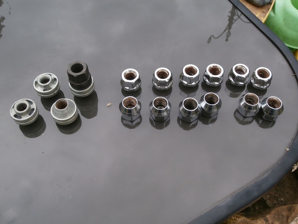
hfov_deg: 49.0
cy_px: 112
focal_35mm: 38
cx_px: 149
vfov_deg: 37.7
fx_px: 327
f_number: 3.9
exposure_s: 1/160
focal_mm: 6.67
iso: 100
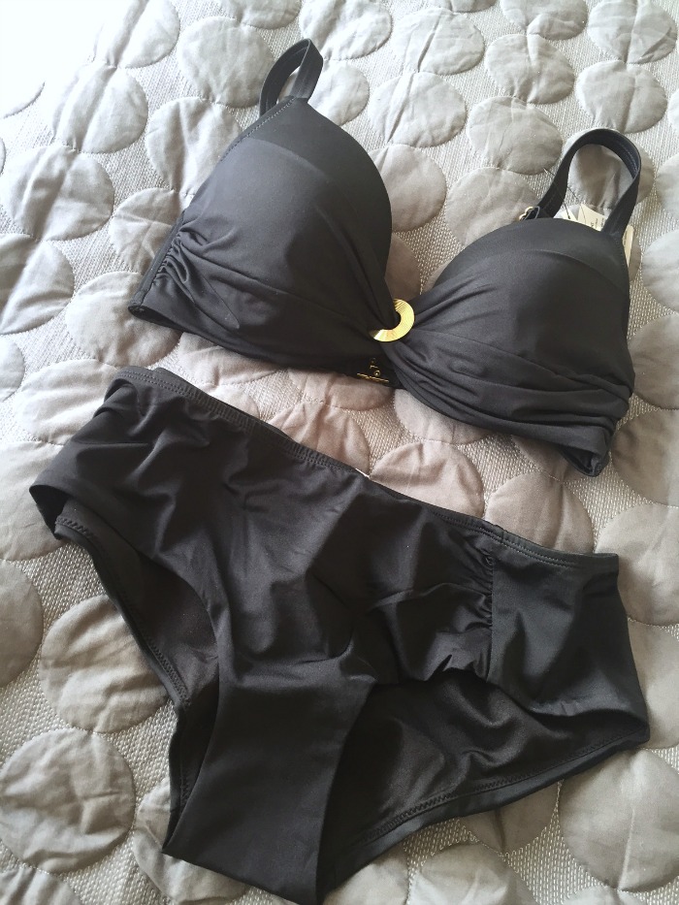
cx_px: 340
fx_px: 758
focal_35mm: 29
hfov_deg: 48.2
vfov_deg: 61.7
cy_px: 452
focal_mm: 4.15
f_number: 2.2
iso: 40
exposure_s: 1/33
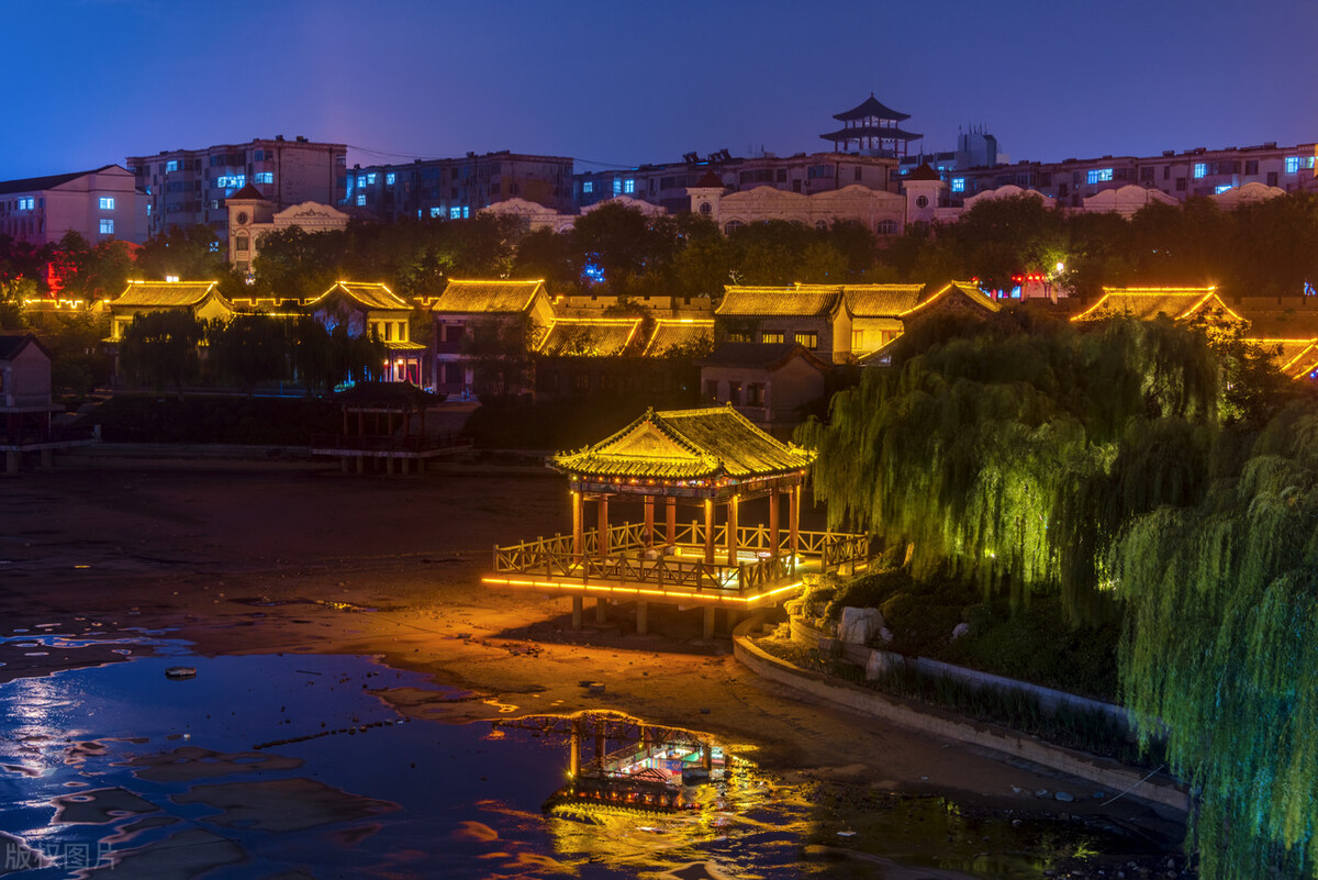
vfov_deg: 24.2
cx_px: 659
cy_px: 440
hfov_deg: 35.6
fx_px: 2051
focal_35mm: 56
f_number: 13
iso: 100
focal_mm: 56
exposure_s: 15
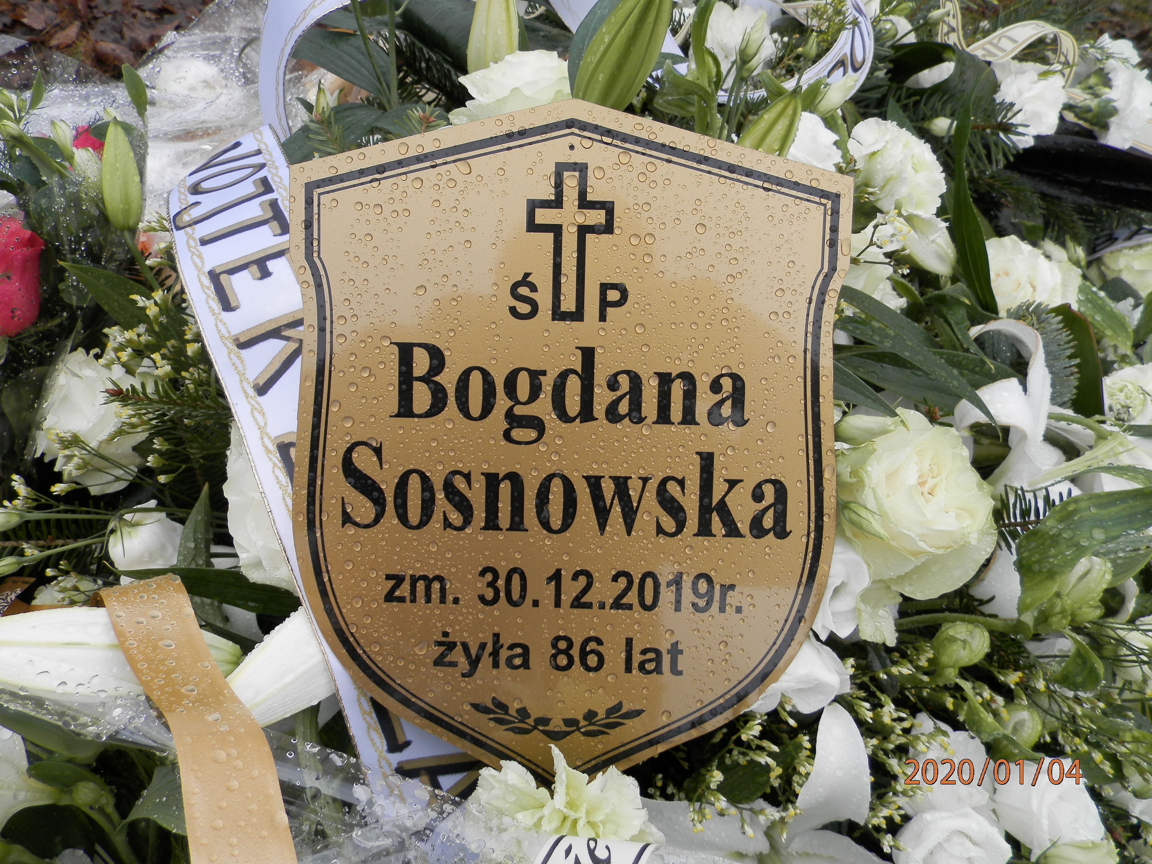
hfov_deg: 69.4
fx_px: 832
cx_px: 576
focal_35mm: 25
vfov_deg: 54.9
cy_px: 432
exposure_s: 1/80
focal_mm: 4.5
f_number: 3.1
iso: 80
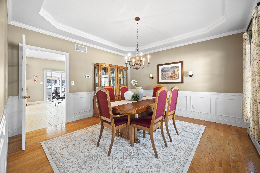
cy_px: 86
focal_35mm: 14
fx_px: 101
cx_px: 130
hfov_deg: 104.3
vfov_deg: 81.1
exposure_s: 2.5
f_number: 7.1
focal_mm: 14
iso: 250
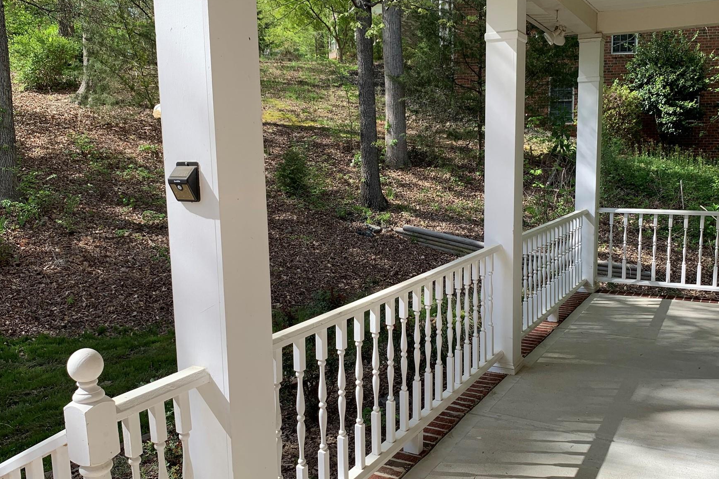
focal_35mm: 32
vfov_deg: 41.1
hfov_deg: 58.5
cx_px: 405
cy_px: 254
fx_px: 639
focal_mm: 4.25
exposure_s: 1/903
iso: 25
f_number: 1.8
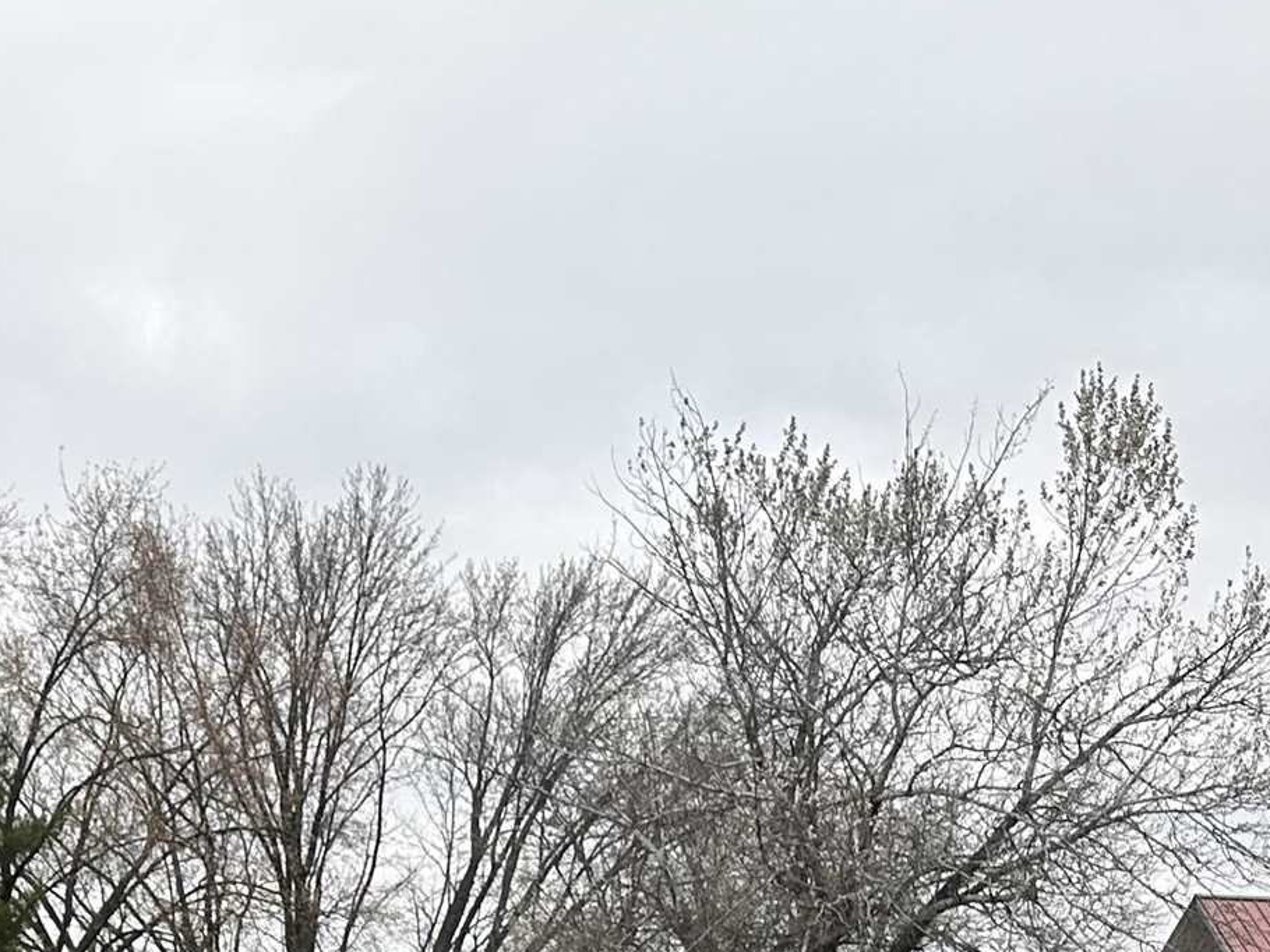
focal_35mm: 81
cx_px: -27
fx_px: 2973
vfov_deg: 16.1
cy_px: 1571
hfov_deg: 23.1
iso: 80
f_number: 1.78
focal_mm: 6.86
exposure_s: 1/422
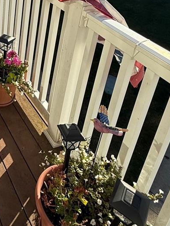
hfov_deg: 30.1
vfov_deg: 39.8
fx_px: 268
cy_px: -4
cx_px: -32
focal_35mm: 41
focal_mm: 2.22
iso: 50
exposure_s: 1/1167
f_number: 2.2
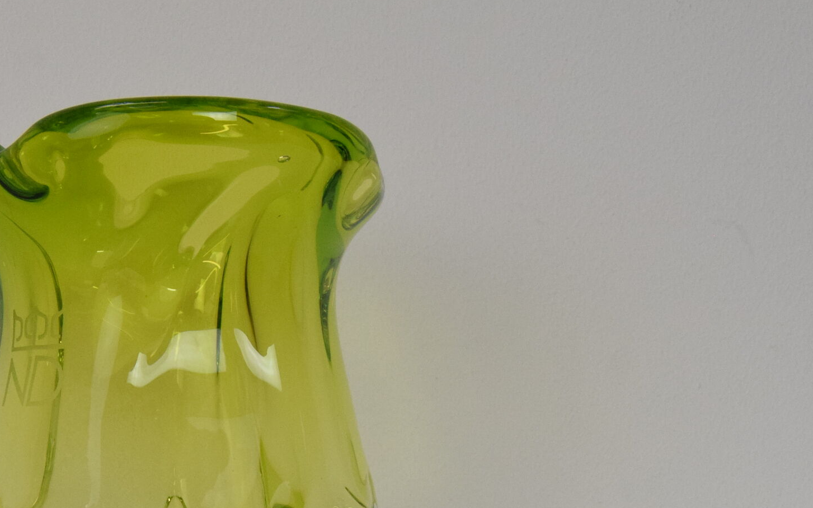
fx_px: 1396
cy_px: 547
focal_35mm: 63
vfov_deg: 19.8
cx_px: 167
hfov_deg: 31.7
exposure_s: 1/400
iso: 1600
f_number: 10
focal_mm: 20
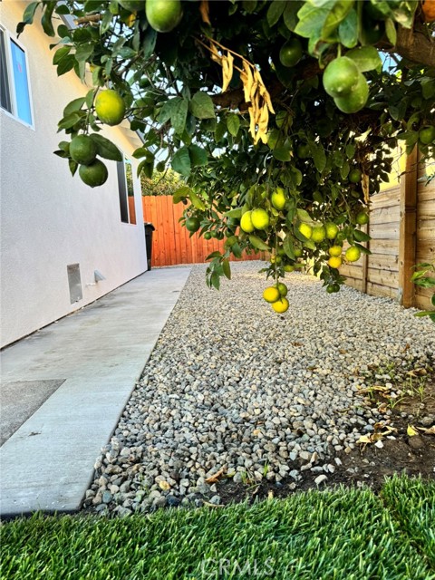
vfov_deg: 71.6
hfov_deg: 56.8
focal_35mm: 24
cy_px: 290
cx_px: 218
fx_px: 402
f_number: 1.78
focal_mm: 6.76
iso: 80
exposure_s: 1/460
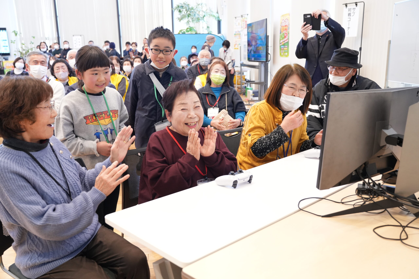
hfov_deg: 55.8
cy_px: 140
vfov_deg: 38.9
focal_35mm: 34
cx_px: 210
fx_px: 396
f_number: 4
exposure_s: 1/125
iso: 2000
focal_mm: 34
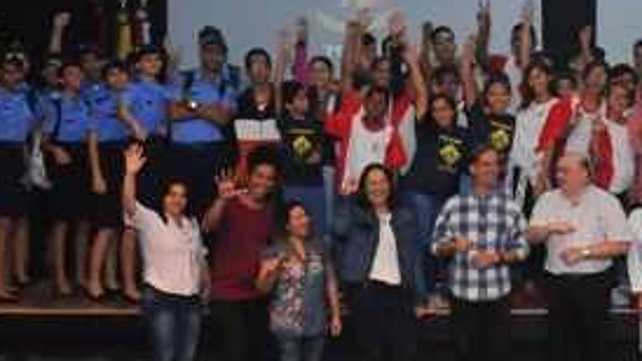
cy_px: 93
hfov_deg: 23.2
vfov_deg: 13.7
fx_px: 1498
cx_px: 642
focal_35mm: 88
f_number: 3.5
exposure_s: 1/250
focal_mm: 24
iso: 1600
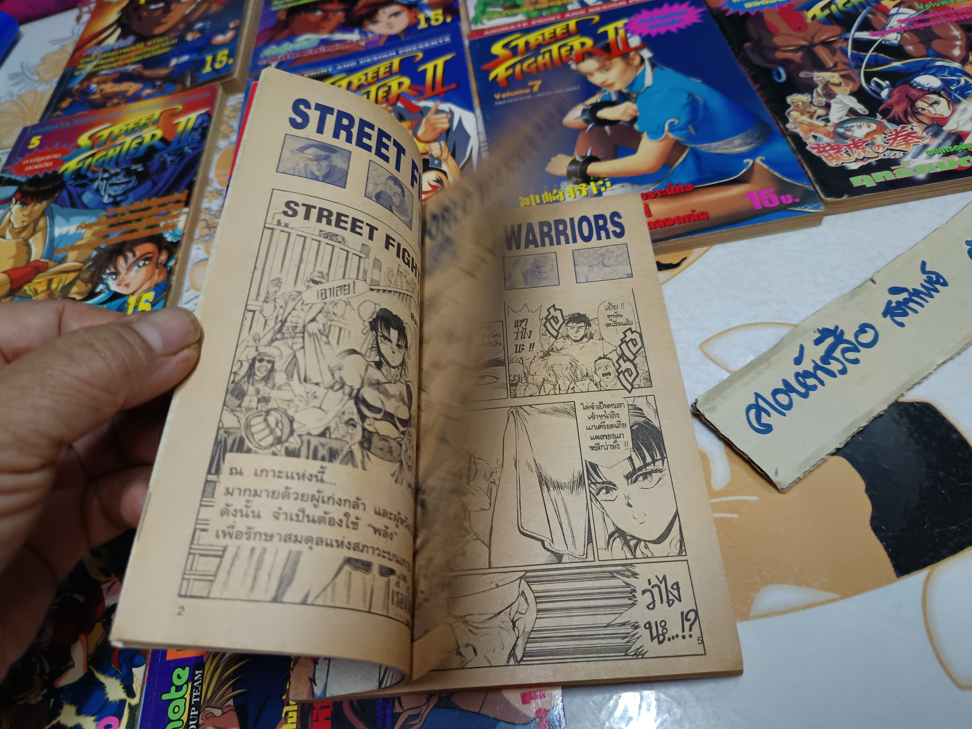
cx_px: 486
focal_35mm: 24
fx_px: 674
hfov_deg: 71.6
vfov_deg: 56.8
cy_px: 364
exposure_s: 1/33.3
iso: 982
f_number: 1.7
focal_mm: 5.31
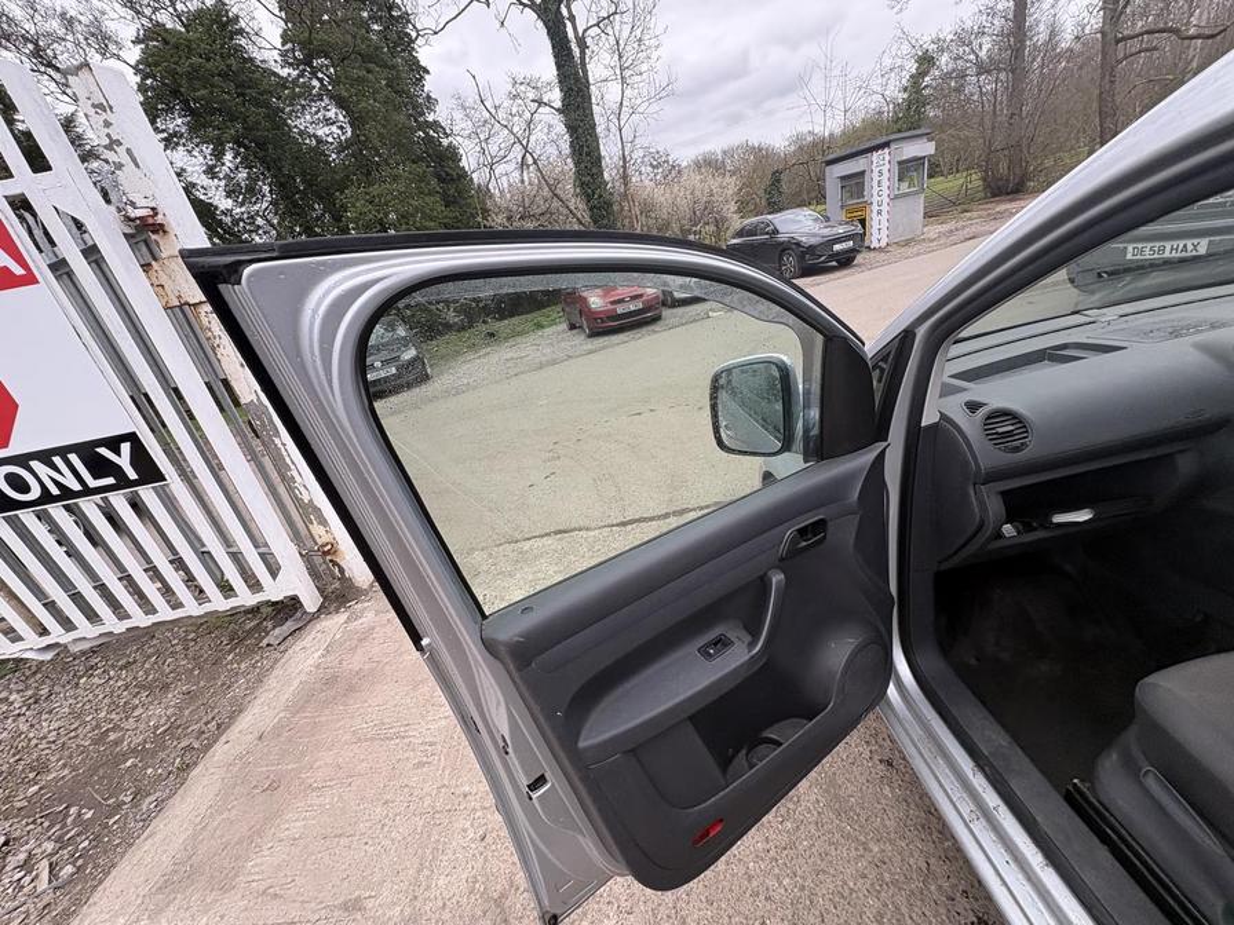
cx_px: 617
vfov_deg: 85.7
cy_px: 462
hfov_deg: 102.1
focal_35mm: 14
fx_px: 499
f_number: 2.2
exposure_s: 1/194
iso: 40
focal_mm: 2.22
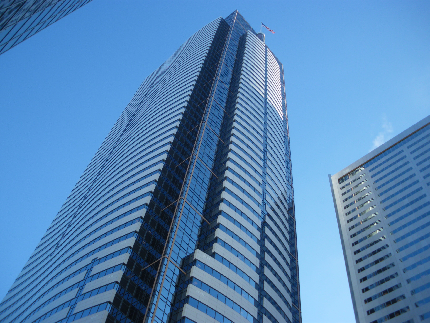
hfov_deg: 51.4
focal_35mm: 36
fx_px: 447
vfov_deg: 39.7
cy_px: 162
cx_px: 215
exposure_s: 1/250
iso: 64
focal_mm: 6.3
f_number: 3.5
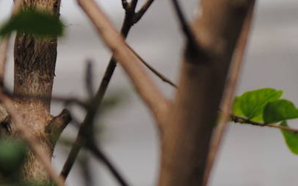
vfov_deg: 2.4
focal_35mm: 548
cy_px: -39
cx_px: -121
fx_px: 4449
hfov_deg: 3.8
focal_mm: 90
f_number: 5.6
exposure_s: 1/500
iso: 160
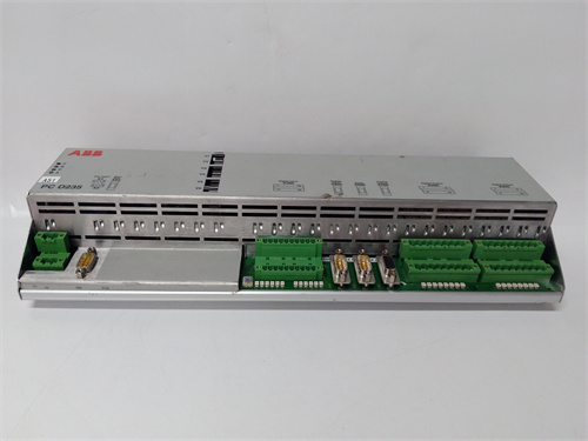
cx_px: 294
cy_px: 220
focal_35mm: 27
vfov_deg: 51.4
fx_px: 459
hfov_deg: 65.3
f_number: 2
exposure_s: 1/33
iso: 182
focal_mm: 3.79
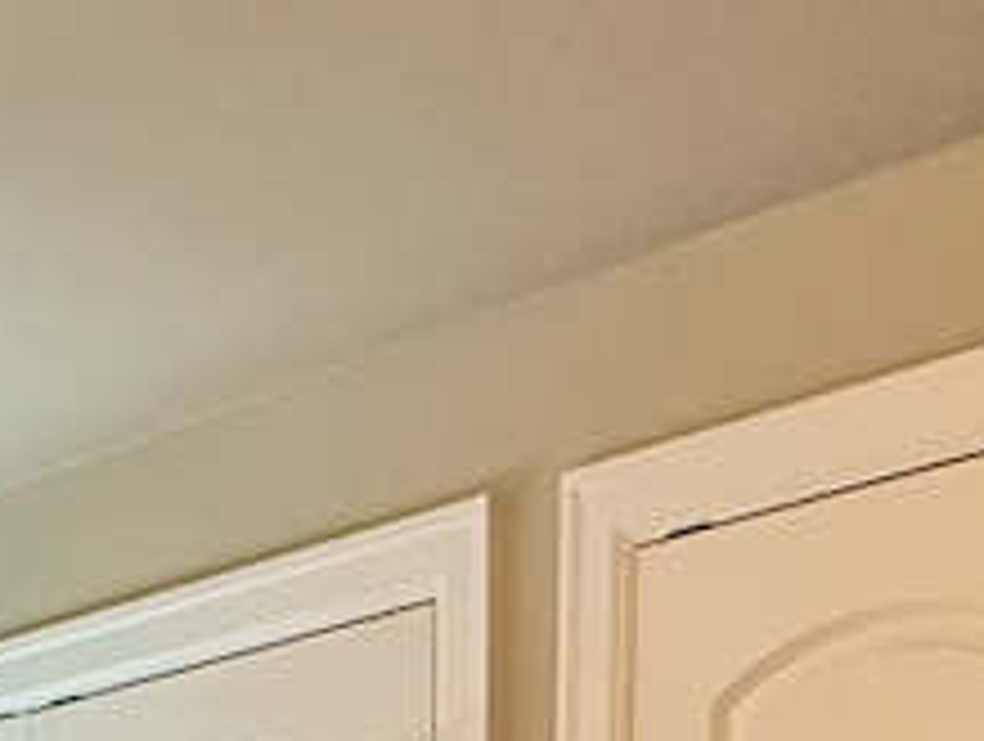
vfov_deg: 11.8
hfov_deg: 19.3
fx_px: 2790
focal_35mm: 98
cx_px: -67
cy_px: 1868
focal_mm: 2.22
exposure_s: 1/120
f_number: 2.2
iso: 250
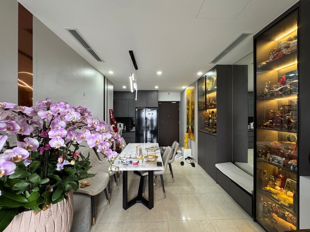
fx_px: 125
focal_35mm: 14
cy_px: 116
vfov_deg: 85.7
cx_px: 155
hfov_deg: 102.1
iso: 200
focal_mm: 2.22
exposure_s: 1/99
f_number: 2.2
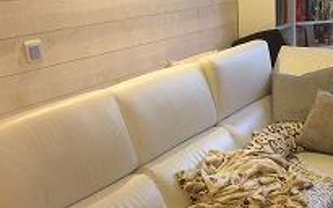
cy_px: 198
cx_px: 286
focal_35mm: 60
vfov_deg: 21.0
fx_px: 544
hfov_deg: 32.7
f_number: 2.2
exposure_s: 1/33
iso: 125
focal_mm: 4.15
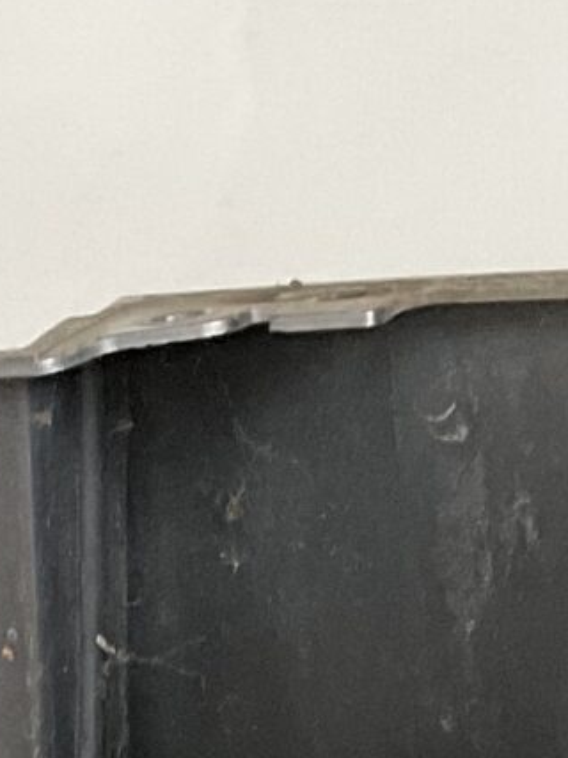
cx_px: -197
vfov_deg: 10.3
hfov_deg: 8.4
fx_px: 3809
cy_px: 1624
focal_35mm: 174
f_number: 1.8
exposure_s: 1/50
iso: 100
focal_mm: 3
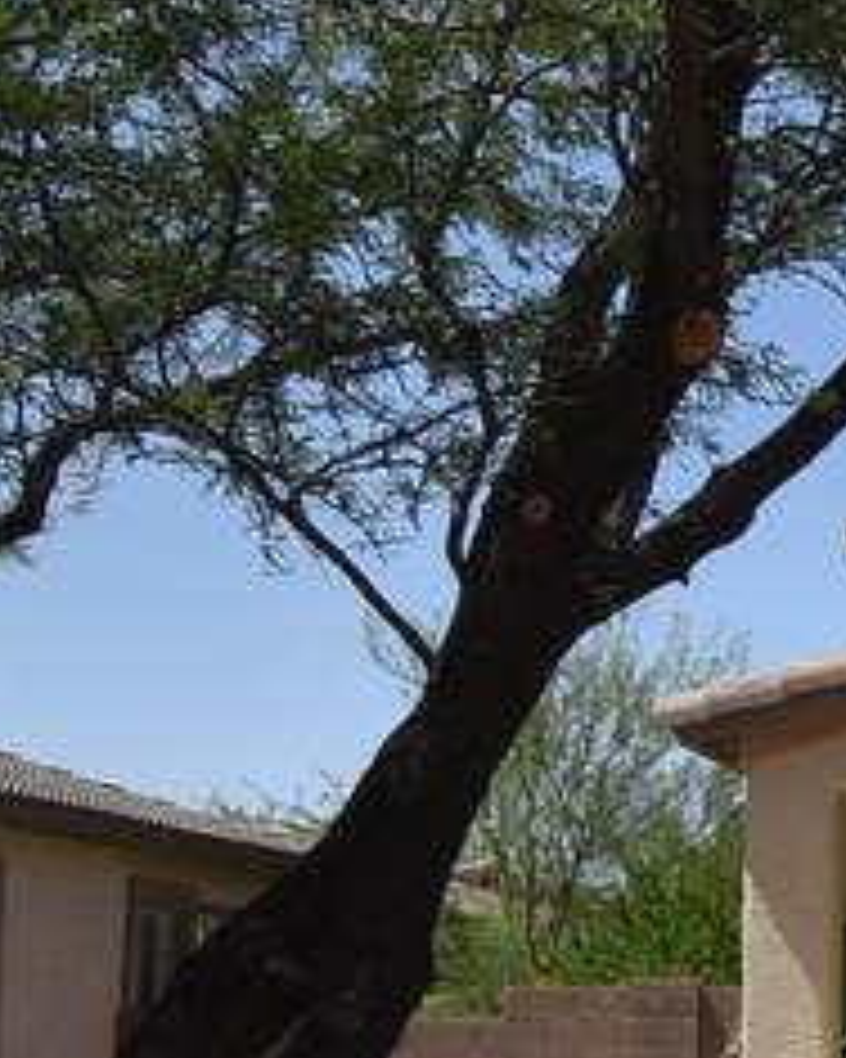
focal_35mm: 92
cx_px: 2372
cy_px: 896
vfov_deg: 20.5
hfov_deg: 11.6
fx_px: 2879
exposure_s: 1/200
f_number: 10
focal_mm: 12
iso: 100
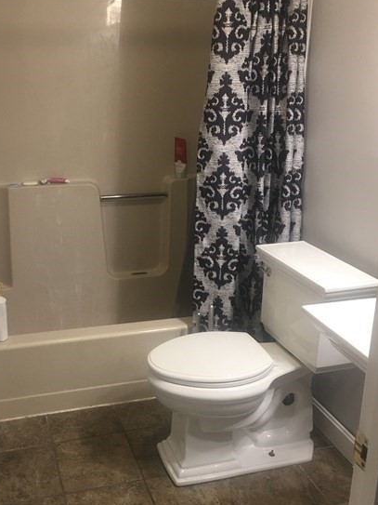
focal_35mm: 41
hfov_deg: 34.9
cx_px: 137
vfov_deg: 45.8
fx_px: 597
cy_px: 242
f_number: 2.2
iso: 40
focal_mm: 4.15
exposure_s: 1/15
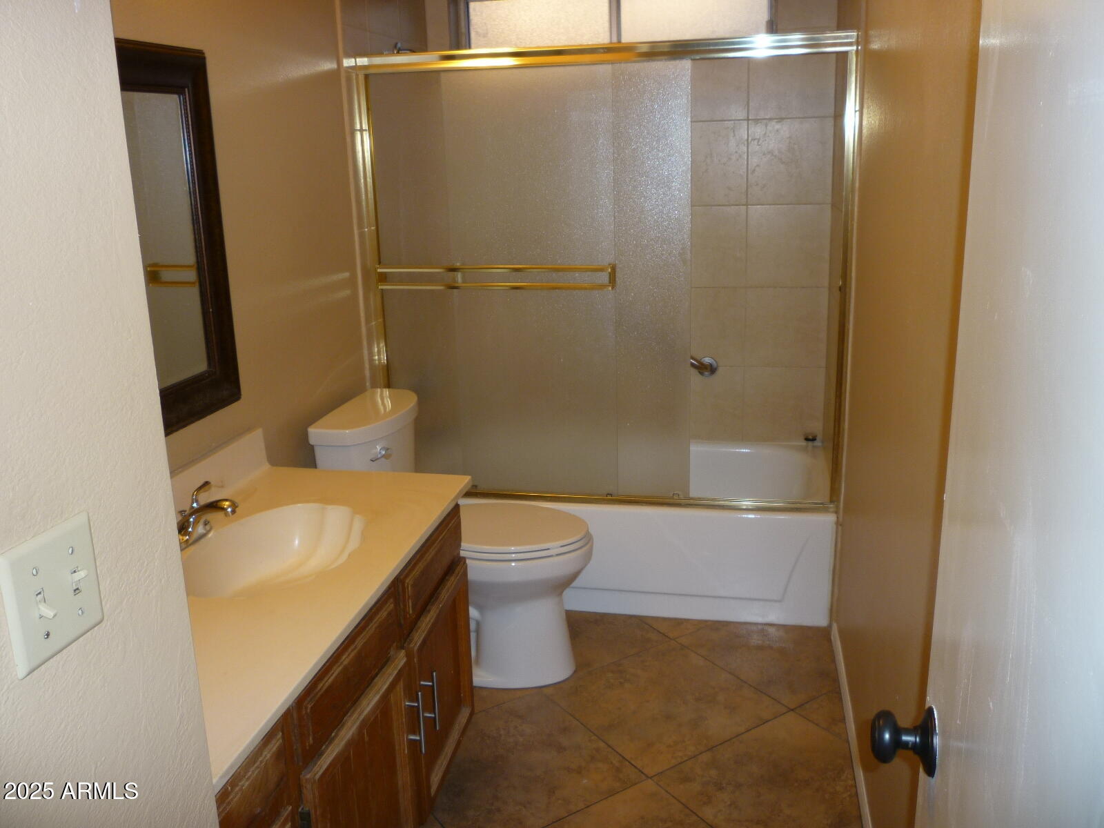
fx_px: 925
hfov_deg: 61.7
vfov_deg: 48.2
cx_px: 552
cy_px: 414
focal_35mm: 29
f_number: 3.3
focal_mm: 5.2
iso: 100
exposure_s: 1/30
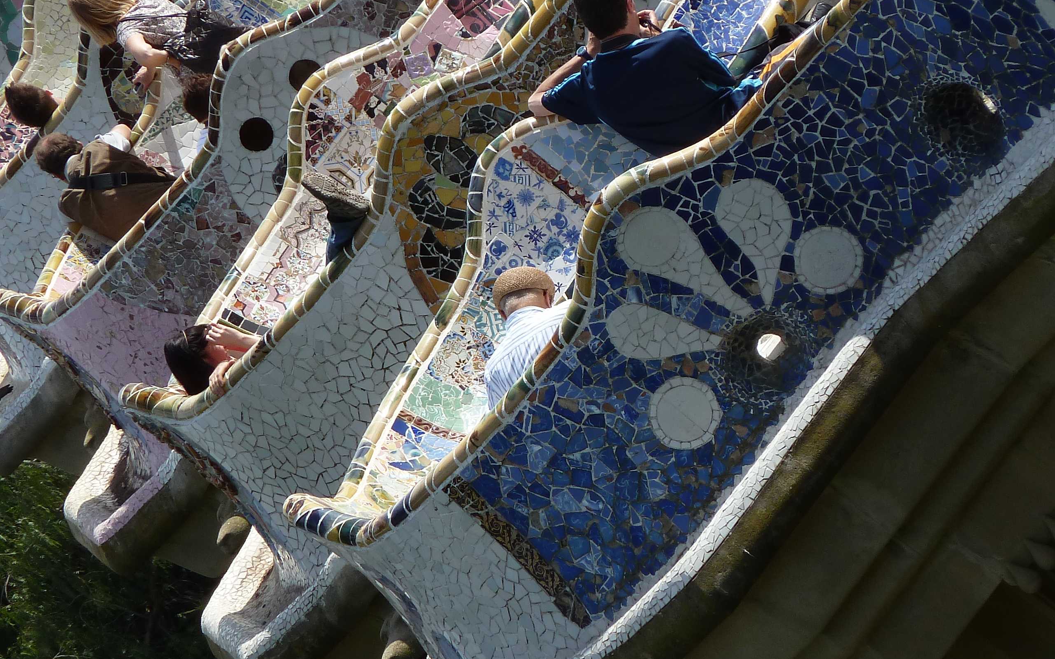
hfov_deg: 4.6
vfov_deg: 2.9
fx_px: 13025
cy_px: 302
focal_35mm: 453
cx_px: 528
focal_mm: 49.2
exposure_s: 1/320
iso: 80
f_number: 4.9
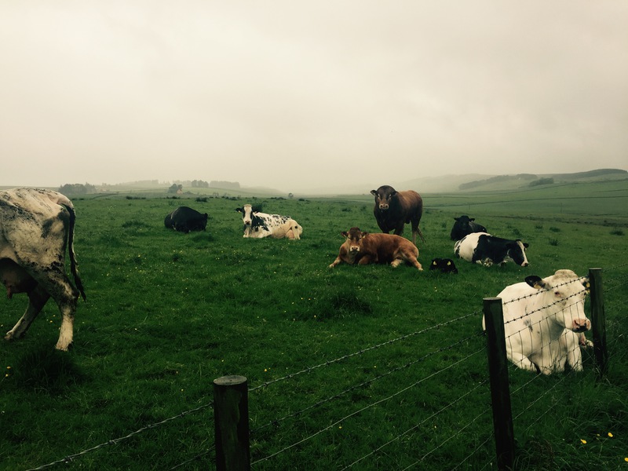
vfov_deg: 48.2
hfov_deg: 61.7
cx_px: 314
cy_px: 236
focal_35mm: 29
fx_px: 526
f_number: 2.2
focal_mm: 4.15
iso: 32
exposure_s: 1/989
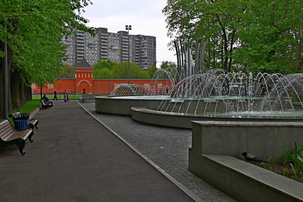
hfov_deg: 55.1
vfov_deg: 38.4
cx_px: 152
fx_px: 290
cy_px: 101
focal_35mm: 34
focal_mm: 23
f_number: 6.3
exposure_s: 1/160
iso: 100
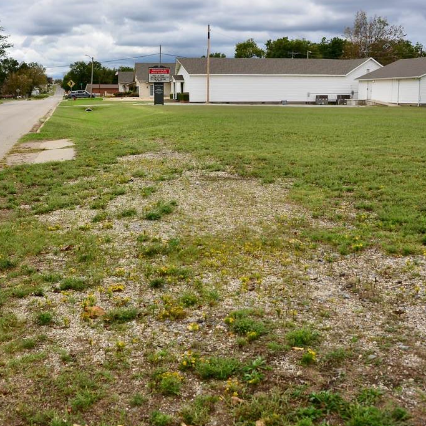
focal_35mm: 51
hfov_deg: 33.3
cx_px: 173
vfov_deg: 33.4
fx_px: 710
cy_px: 192
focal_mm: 32
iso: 320
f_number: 5
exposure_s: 1/1250
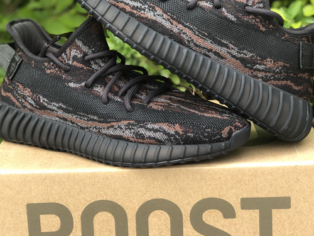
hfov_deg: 25.3
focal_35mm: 77
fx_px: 698
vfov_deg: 19.0
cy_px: 69
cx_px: 142
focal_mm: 6
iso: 20
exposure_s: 1/120
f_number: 2.4
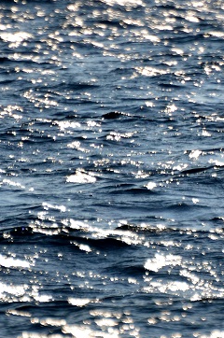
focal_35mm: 1241
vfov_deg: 1.7
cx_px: 263
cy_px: 63
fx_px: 11626
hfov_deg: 1.1
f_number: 5.6
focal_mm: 300
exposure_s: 1/5000
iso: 400
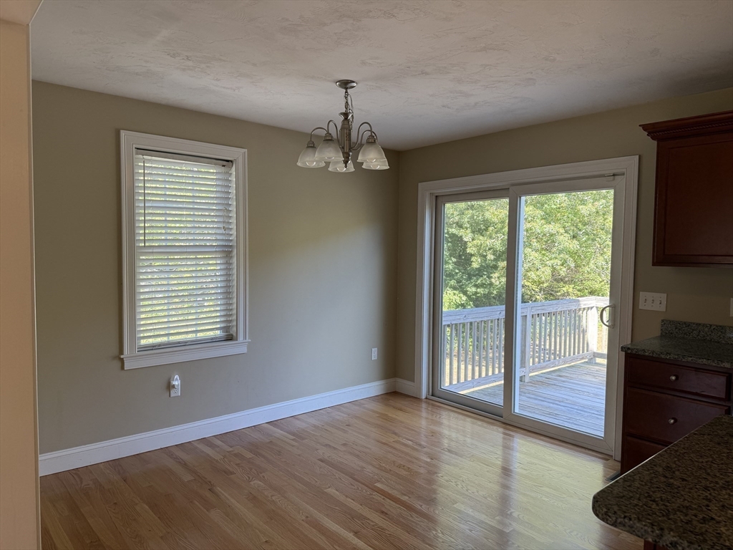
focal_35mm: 24
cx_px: 366
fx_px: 508
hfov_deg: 71.6
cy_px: 275
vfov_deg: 56.8
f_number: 1.78
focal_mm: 6.76
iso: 80
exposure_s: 1/150
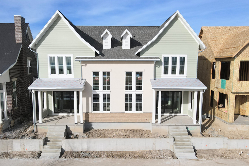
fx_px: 180
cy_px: 83
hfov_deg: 69.4
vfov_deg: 49.5
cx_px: 124
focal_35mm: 26
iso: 100
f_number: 2.8
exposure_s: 1/1250
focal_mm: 4.5
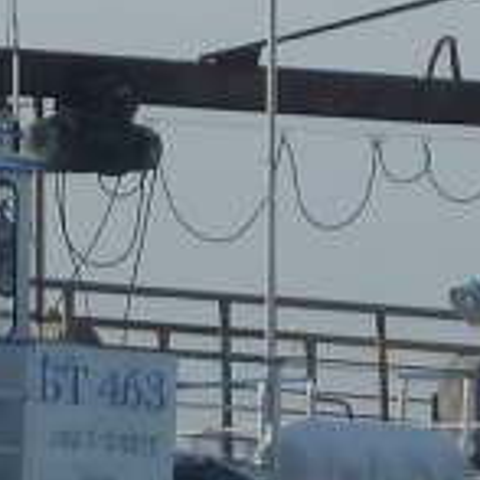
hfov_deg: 1.9
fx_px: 14621
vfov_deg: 1.9
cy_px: 717
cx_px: 444
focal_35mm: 932
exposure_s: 1/500
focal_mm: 19.5
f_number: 5.6
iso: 80
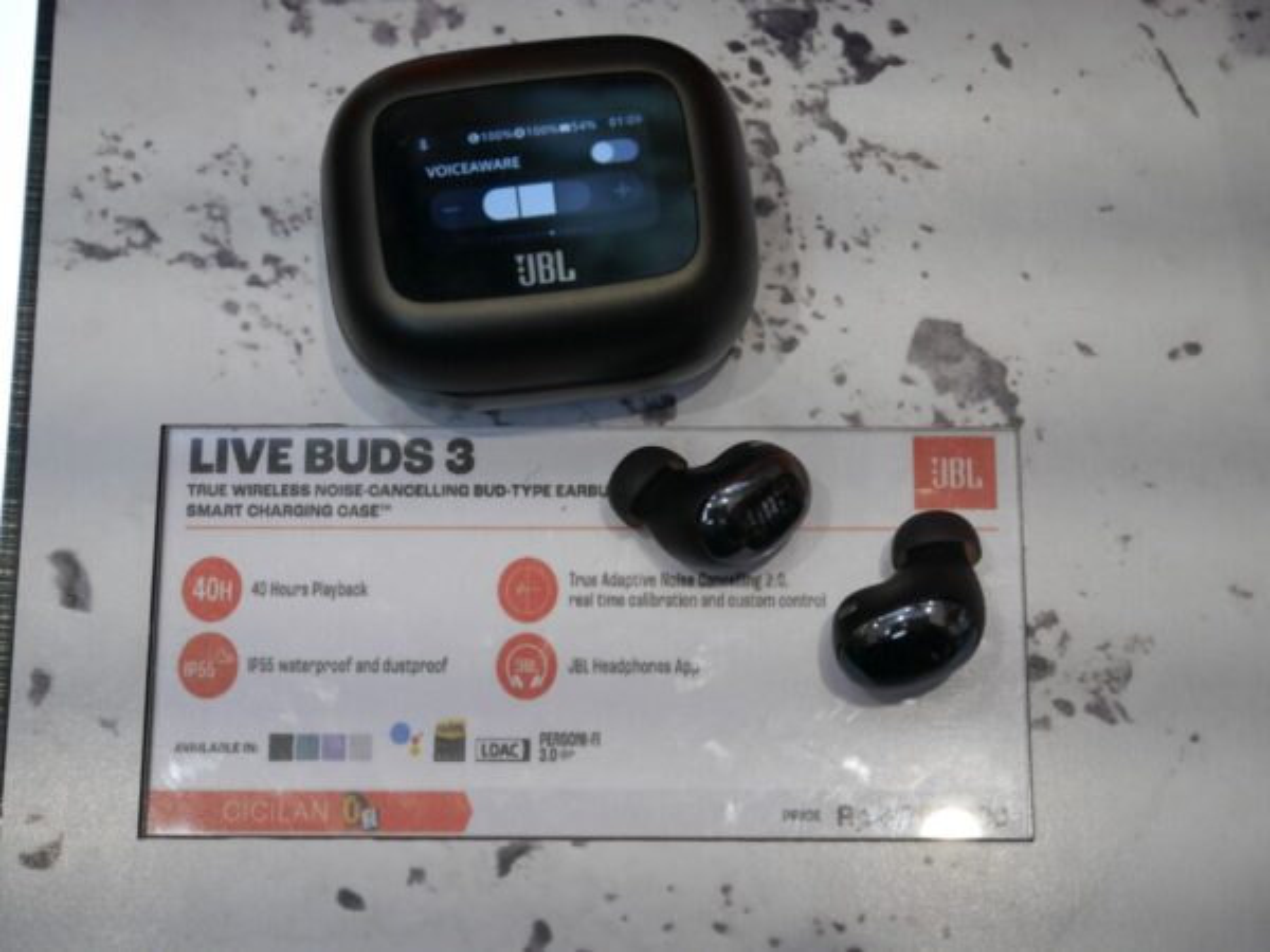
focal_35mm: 64
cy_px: 476
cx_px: 635
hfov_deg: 30.3
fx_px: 2348
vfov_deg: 22.9
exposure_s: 1/80
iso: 640
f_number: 5.6
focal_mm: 32
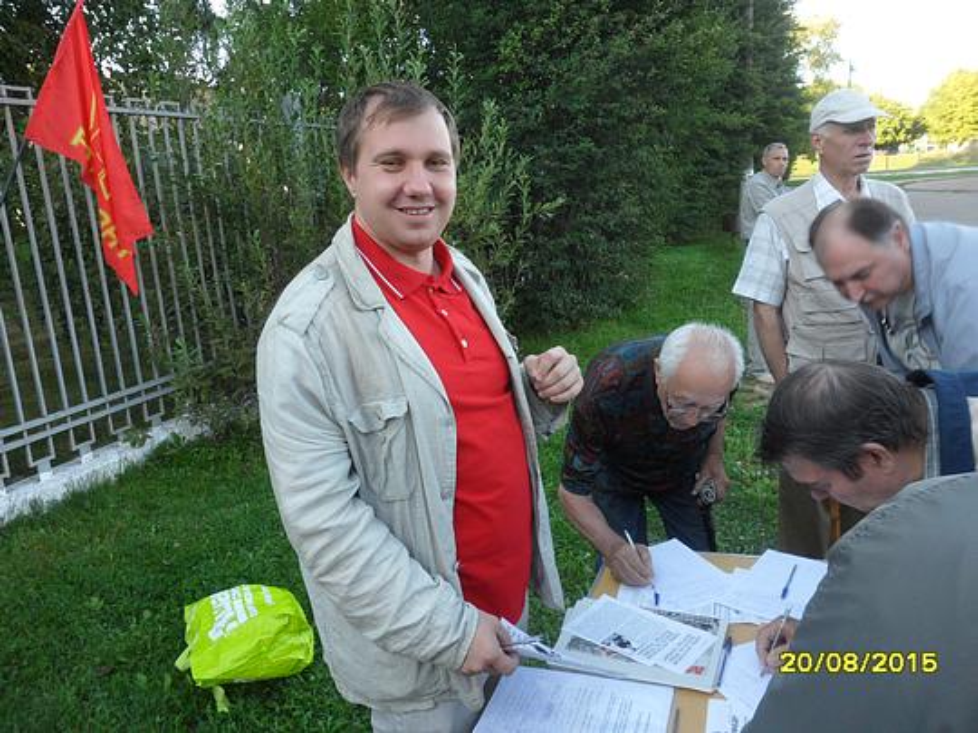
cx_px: 489
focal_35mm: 27
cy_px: 366
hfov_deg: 65.3
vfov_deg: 51.4
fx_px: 763
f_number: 3.5
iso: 80
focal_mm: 4.9
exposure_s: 1/60
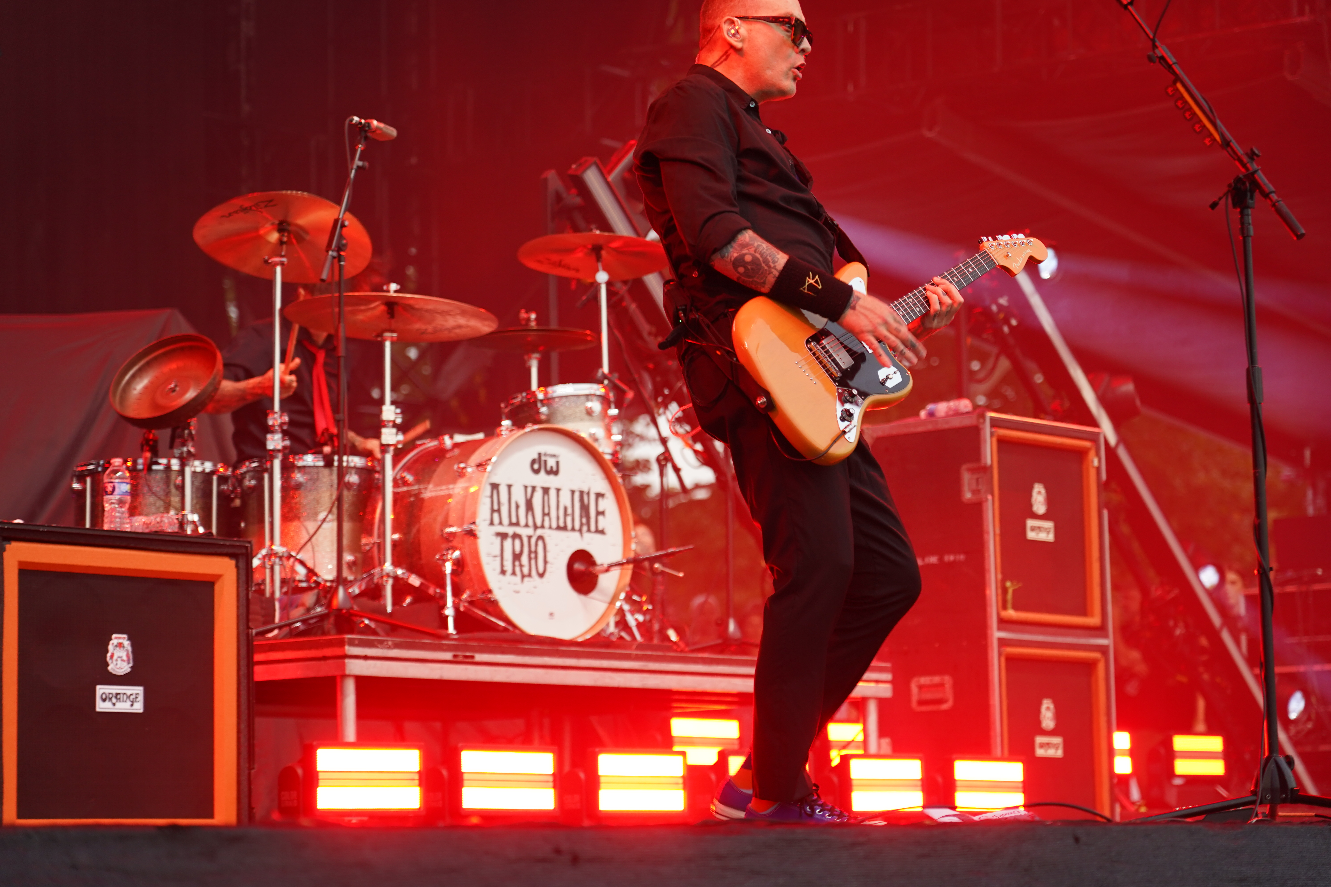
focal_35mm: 105
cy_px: 444
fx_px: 3882
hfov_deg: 19.5
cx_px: 666
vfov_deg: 13.0
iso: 800
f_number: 4
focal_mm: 105
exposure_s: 1/160
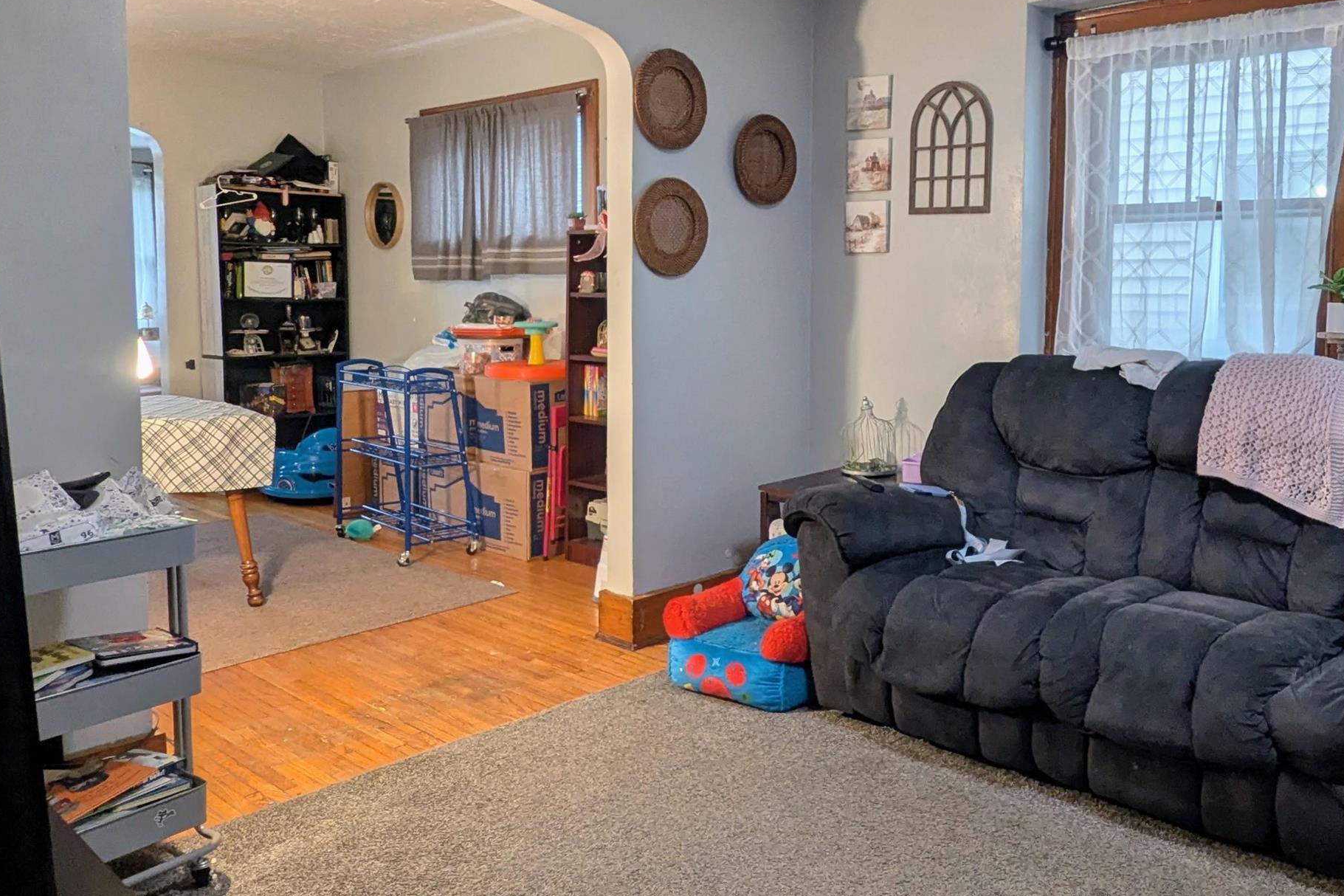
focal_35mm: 28
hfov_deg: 64.6
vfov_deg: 46.2
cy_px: 368
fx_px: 1045
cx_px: 835
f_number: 2.2
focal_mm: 2.35
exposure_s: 1/24
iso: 110
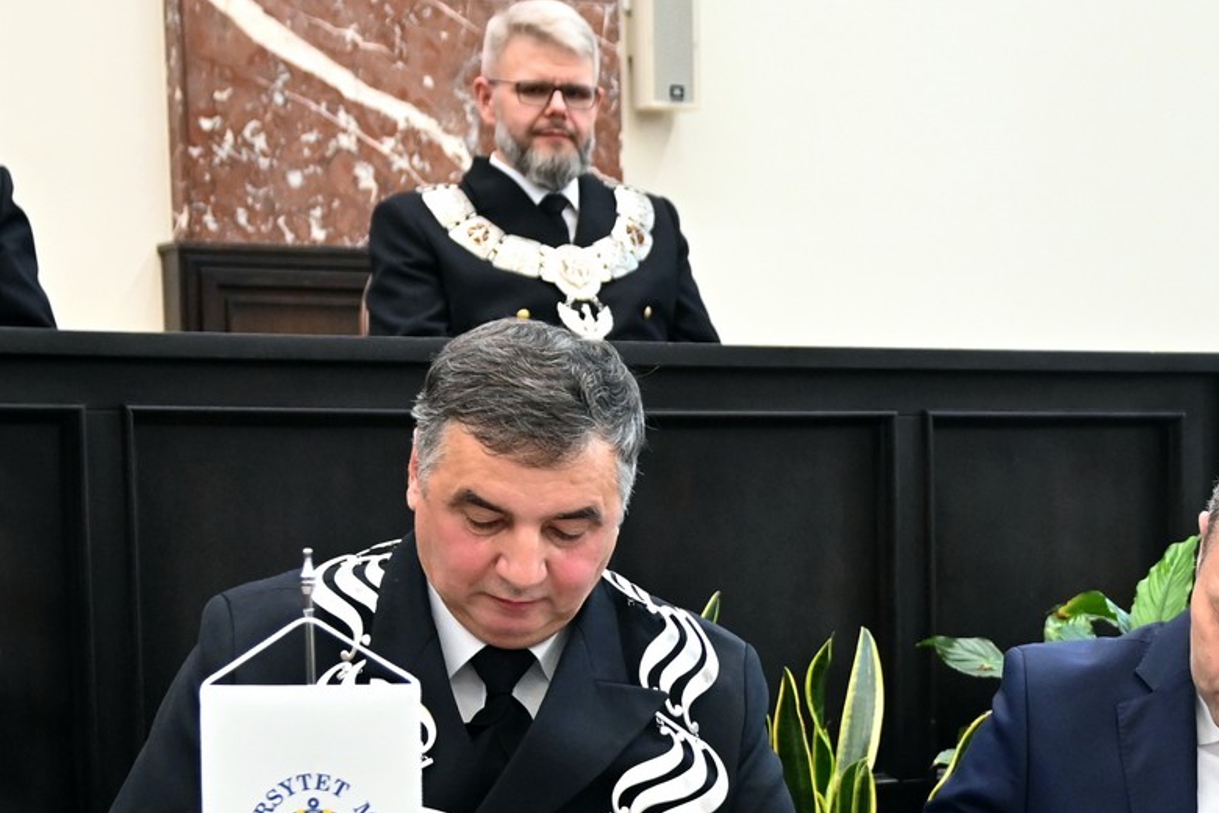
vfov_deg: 13.5
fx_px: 3386
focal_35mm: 100
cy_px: 800
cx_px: 1011
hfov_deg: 20.1
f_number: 3.2
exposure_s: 1/160
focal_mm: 26
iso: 1600
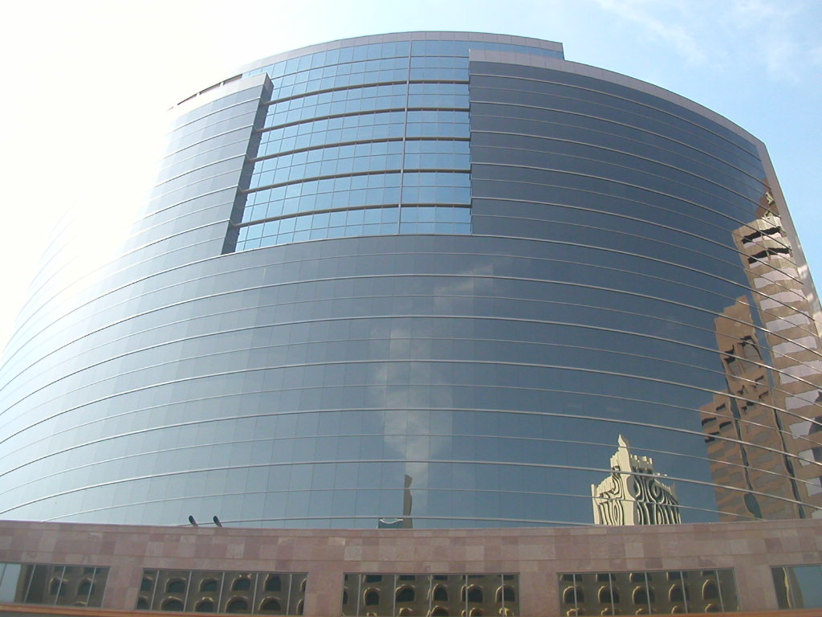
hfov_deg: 50.1
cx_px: 411
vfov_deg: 38.7
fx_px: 879
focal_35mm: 37
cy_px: 308
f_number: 2.7
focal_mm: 5.6
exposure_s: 1/740
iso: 100
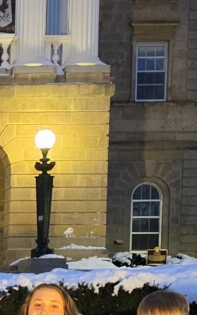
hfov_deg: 11.9
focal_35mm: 99
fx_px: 850
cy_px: 355
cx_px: -190
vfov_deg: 20.0
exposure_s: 1/120
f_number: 1.7
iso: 1250
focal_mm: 6.3
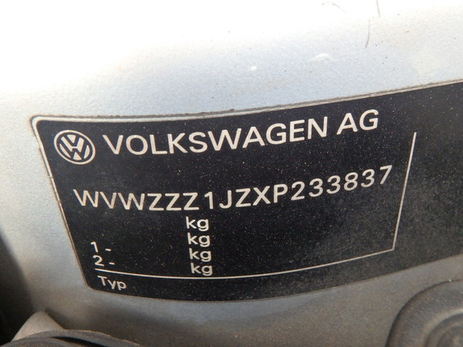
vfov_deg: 39.7
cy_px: 174
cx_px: 232
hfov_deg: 51.4
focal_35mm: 36
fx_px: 482
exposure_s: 1/40
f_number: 5
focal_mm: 6.4
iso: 400
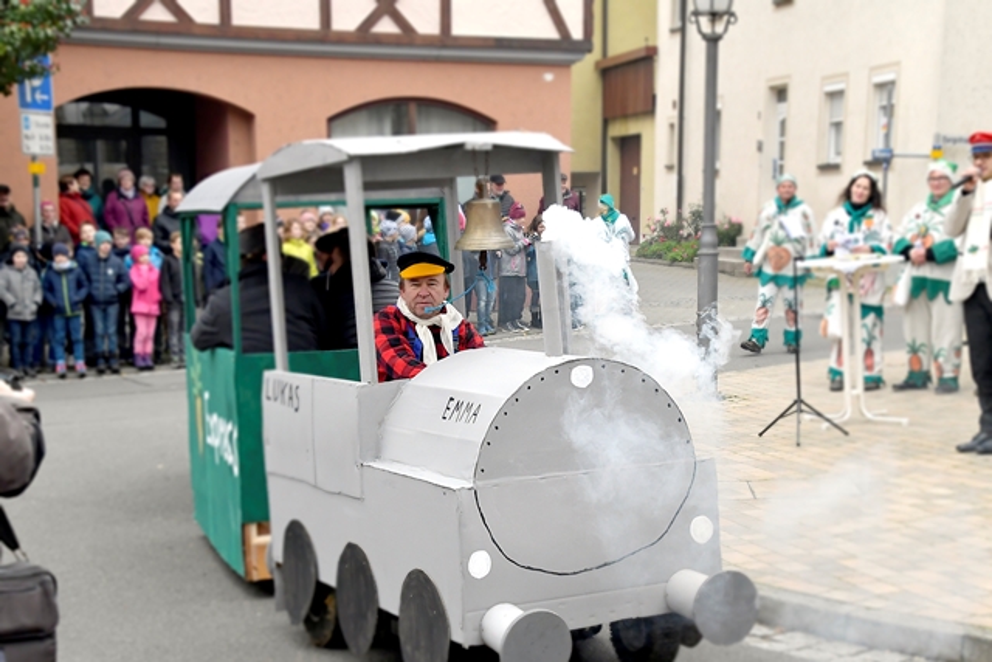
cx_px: 496
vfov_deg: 20.6
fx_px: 1819
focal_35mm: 66
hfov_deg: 30.5
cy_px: 331
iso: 2000
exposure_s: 1/320
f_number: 9
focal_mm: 44
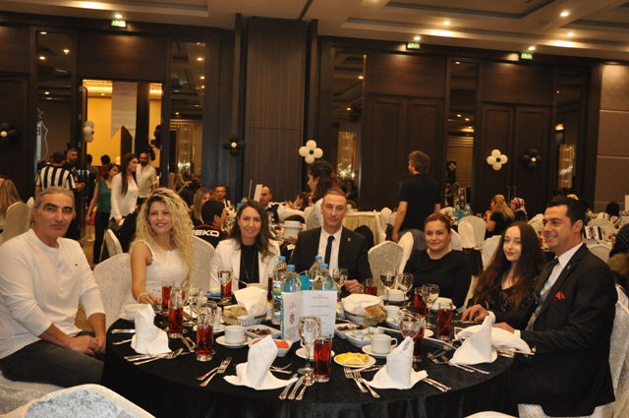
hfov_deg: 53.2
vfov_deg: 36.8
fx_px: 628
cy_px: 209
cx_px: 314
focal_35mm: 36
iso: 800
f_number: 3.8
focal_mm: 24
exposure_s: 1/60
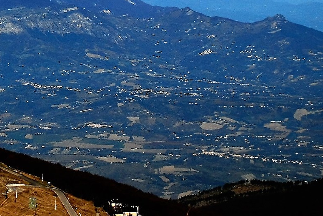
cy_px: -60
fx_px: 2294
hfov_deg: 7.9
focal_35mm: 256
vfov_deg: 5.4
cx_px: -145
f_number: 5.6
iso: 200
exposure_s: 1/4000
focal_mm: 55
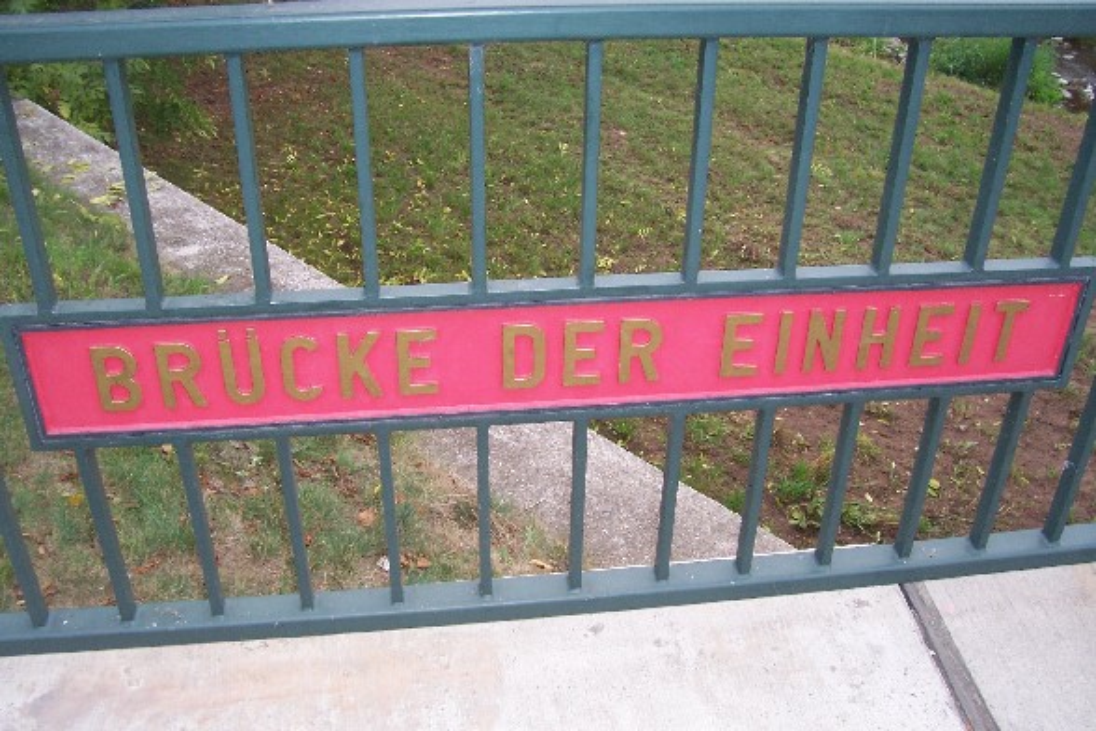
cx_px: 548
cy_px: 366
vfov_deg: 38.9
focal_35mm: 34
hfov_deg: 55.8
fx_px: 1035
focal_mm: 5.6
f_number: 2.7
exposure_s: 1/90
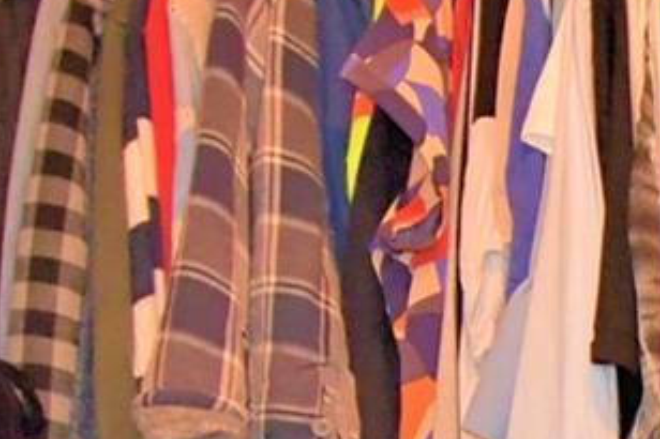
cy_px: 647
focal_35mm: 78
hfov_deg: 20.5
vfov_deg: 16.1
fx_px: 1429
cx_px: 1097
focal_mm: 10
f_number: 4.5
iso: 3200
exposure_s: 1/30
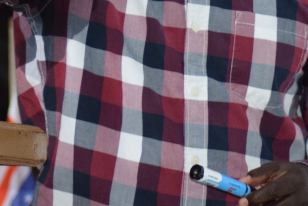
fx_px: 2858
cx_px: 160
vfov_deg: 4.1
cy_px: -97
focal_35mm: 334
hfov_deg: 6.2
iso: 800
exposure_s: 1/60
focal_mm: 70
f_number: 4
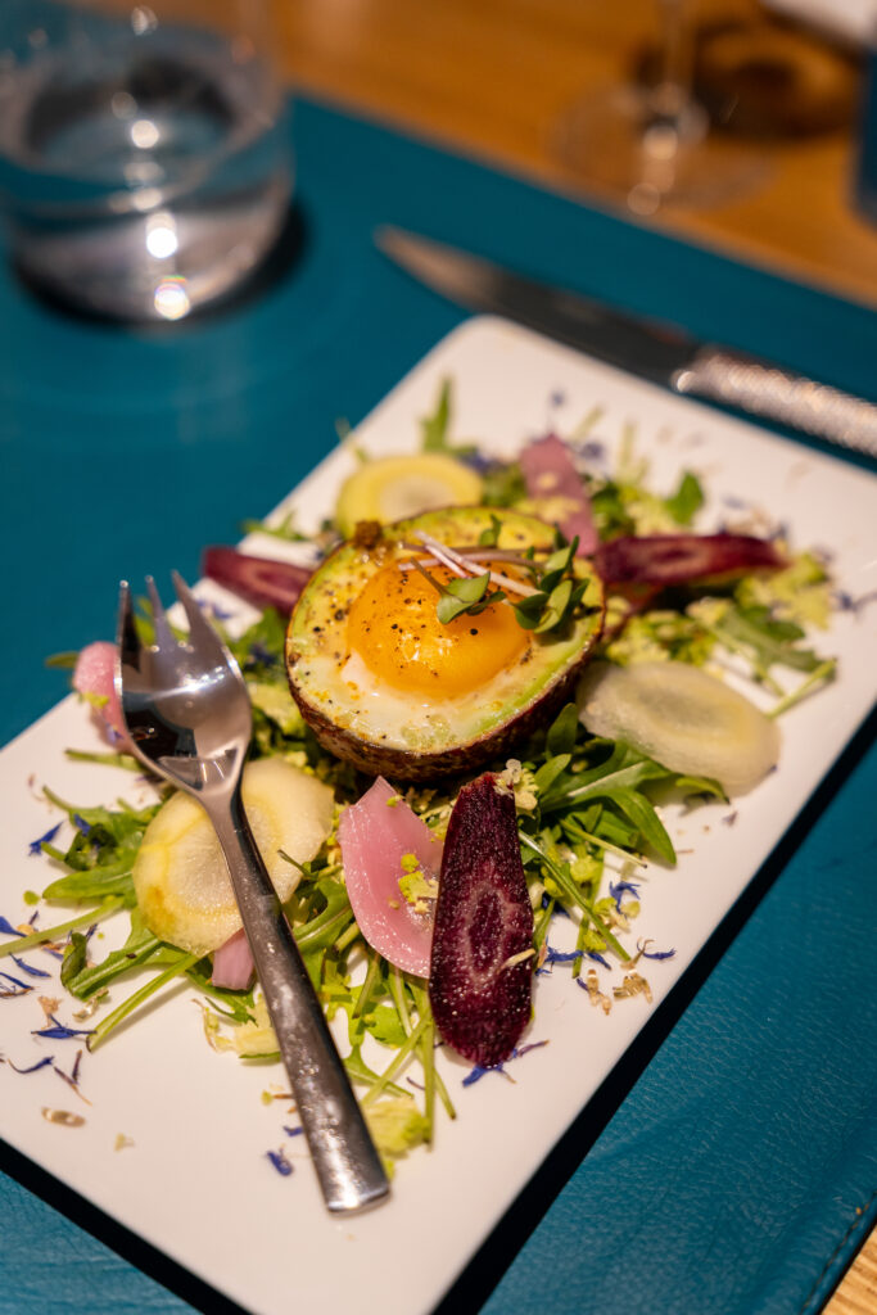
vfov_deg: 40.6
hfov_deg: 27.7
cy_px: 658
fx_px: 1779
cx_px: 438
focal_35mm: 49
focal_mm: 48.7
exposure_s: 1/50
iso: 800
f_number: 3.5
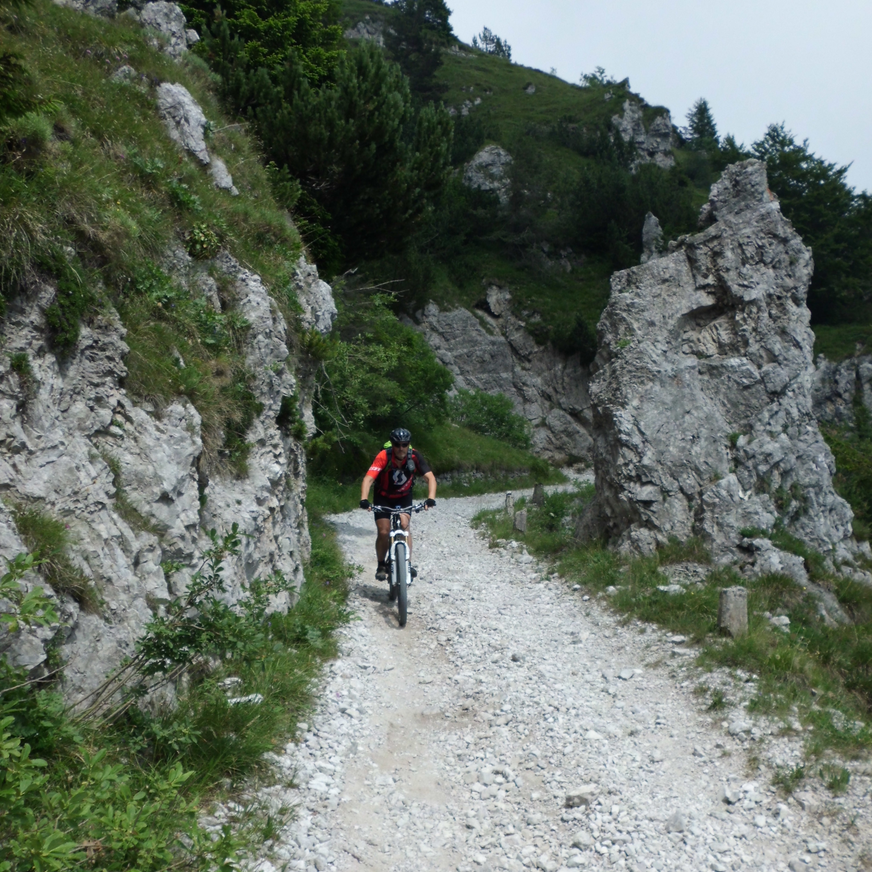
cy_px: 510
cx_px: 433
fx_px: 883
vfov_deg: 52.3
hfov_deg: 52.5
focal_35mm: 31
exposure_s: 1/160
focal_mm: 4.6
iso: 64
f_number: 8
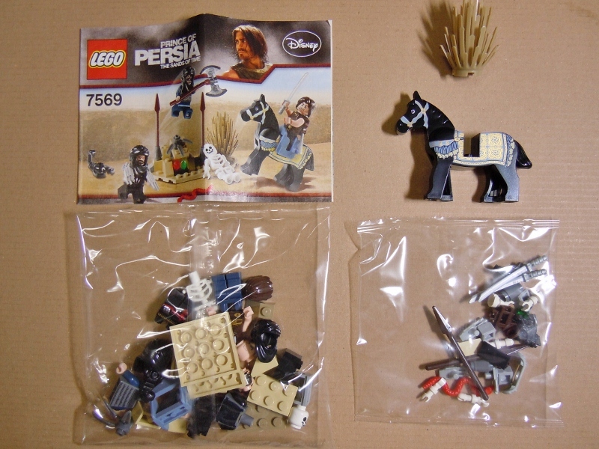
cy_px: 224
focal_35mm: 30
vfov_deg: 46.8
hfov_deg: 60.0
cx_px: 300
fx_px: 519
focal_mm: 5.4
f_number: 3.5
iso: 200
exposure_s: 1/15
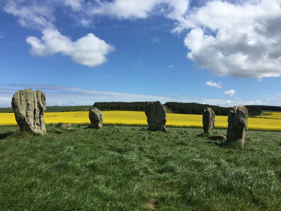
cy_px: 106
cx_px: 140
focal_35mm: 29
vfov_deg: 48.2
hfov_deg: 61.7
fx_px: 235
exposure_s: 1/2825
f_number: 2.2
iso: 32
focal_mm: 4.15
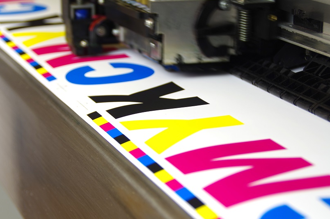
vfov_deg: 13.4
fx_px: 934
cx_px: 165
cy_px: 105
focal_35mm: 102
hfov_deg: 20.0
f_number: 6.3
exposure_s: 1/4
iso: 100
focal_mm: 55
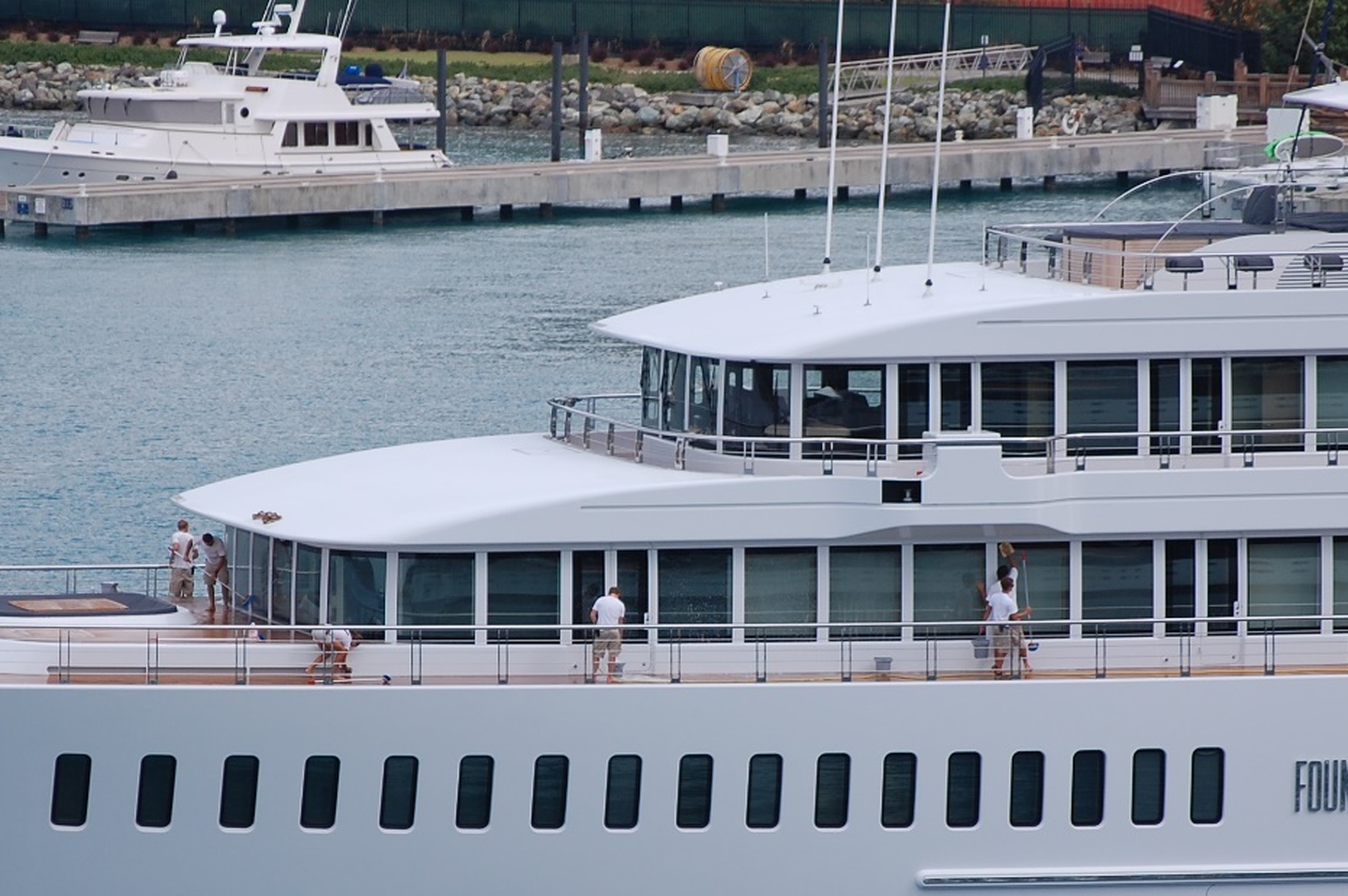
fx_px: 13014
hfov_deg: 5.9
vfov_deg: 3.9
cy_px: 586
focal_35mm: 348
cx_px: 621
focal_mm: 135
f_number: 7.1
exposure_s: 1/640
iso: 200
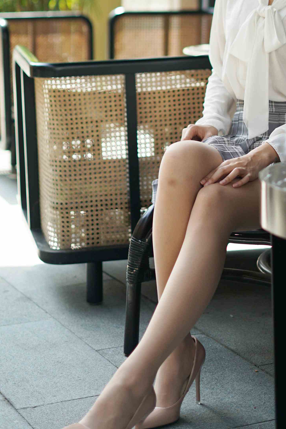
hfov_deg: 14.0
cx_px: 200
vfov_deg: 20.5
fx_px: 1166
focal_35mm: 98
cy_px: 72
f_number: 1.8
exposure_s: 1/1250
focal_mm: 50
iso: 200
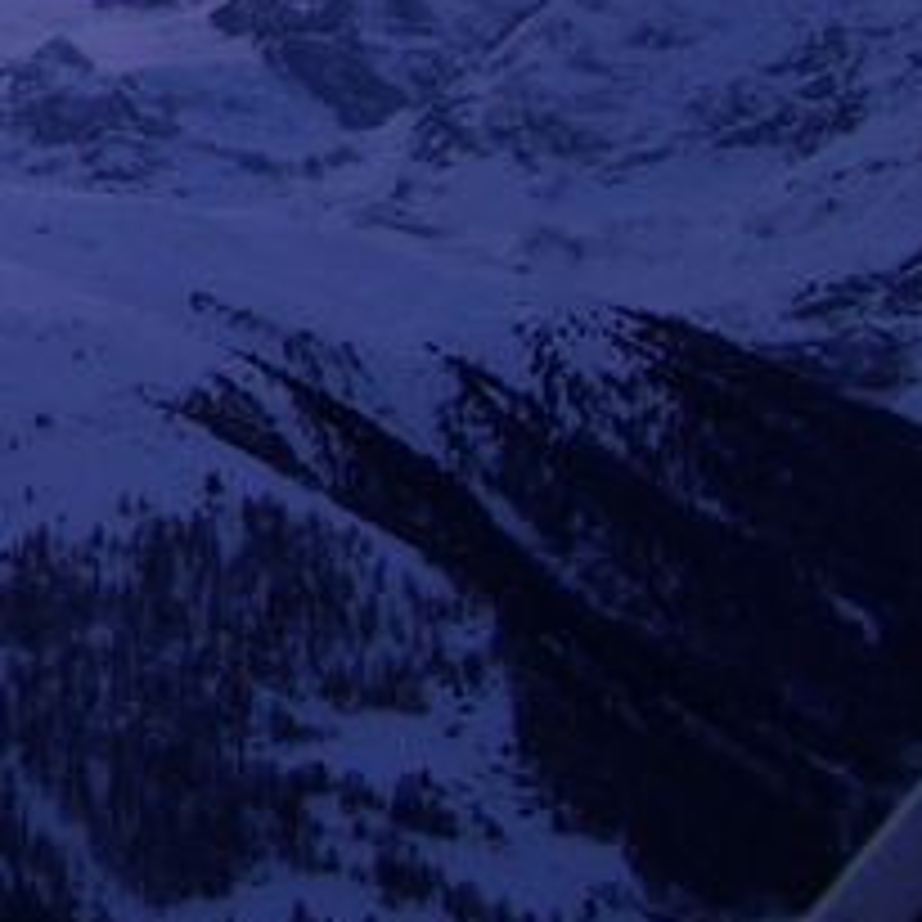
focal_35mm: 121
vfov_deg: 13.8
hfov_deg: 12.9
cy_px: -288
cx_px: -792
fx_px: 3646
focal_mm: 5.8
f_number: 2.6
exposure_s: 1/160
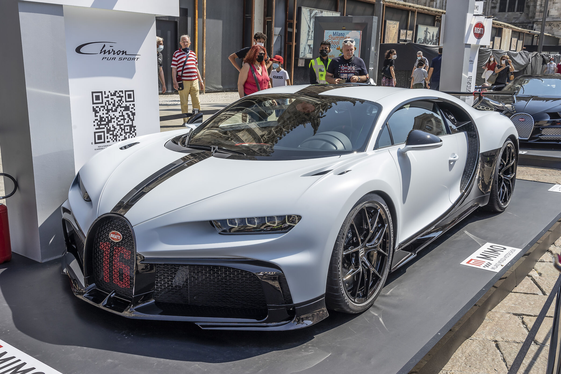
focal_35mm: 34
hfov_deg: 55.8
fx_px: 530
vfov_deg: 38.9
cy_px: 187
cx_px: 280
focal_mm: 34
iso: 100
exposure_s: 1/160
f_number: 11
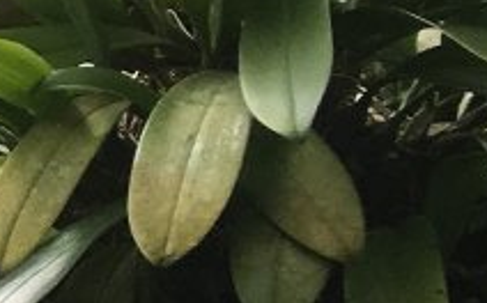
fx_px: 3076
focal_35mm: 232
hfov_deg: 7.2
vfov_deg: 5.6
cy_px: 179
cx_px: -1321
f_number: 2.2
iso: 25
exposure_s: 1/337
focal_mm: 4.15
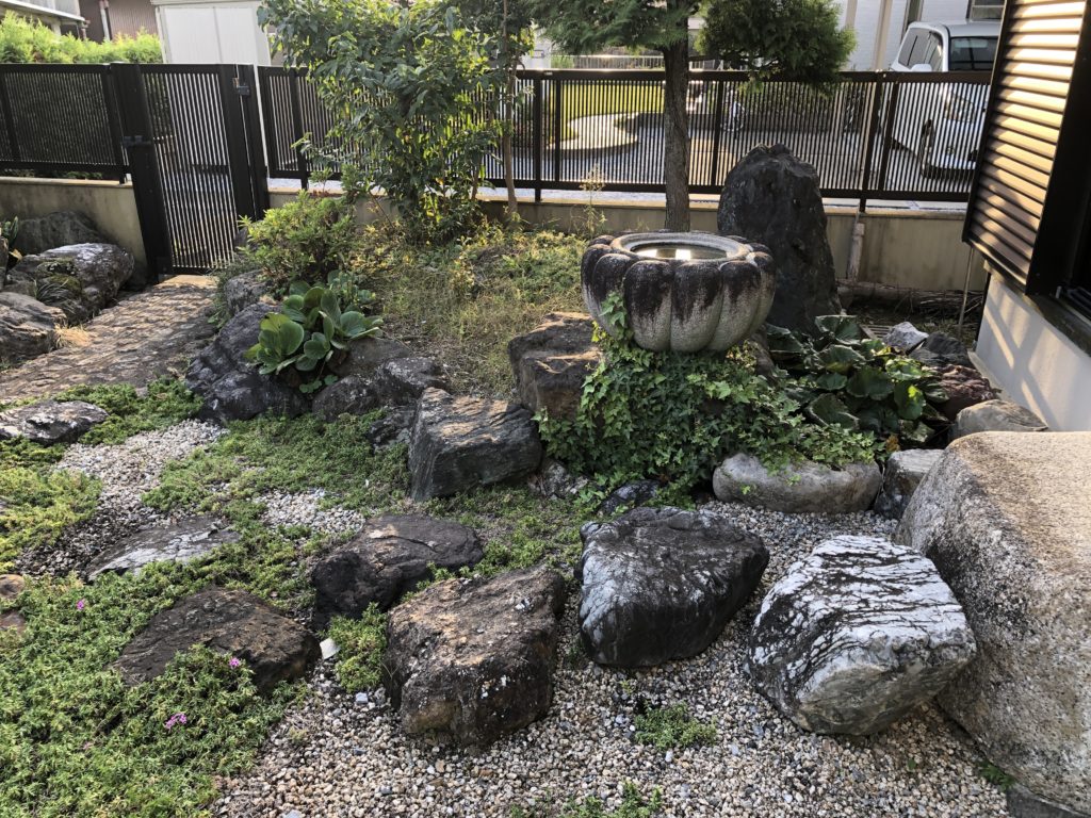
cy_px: 409
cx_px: 546
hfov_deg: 63.4
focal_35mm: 28
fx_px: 882
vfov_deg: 49.7
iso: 50
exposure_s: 1/120
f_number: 1.8
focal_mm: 3.99
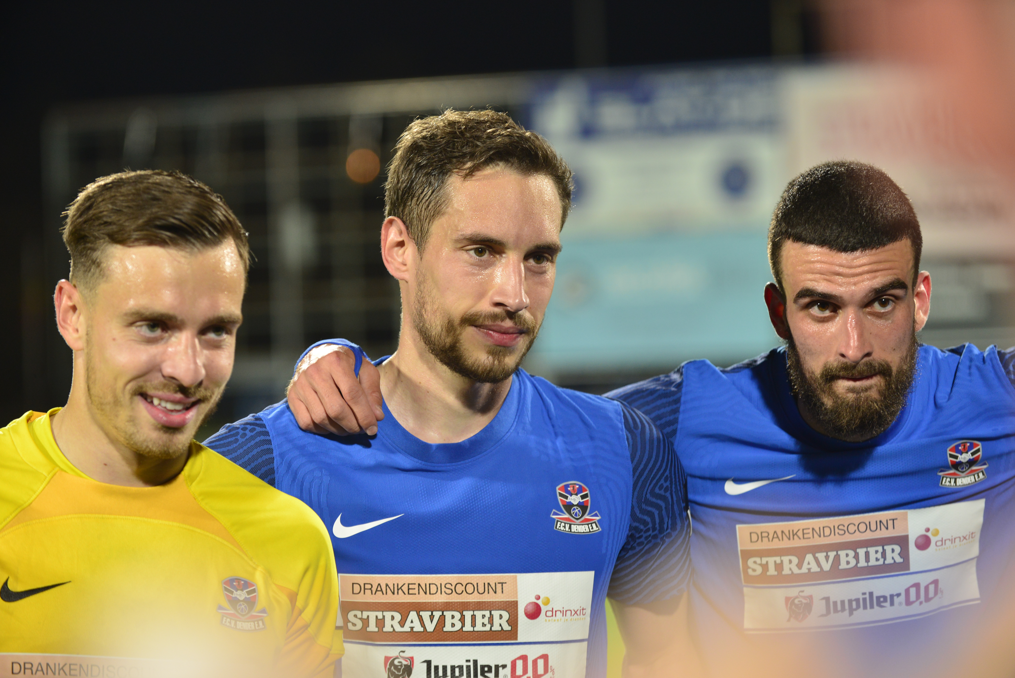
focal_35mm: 140
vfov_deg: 9.8
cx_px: 508
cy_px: 339
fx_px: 3949
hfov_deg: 14.6
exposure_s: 1/160
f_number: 4
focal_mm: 140
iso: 1000
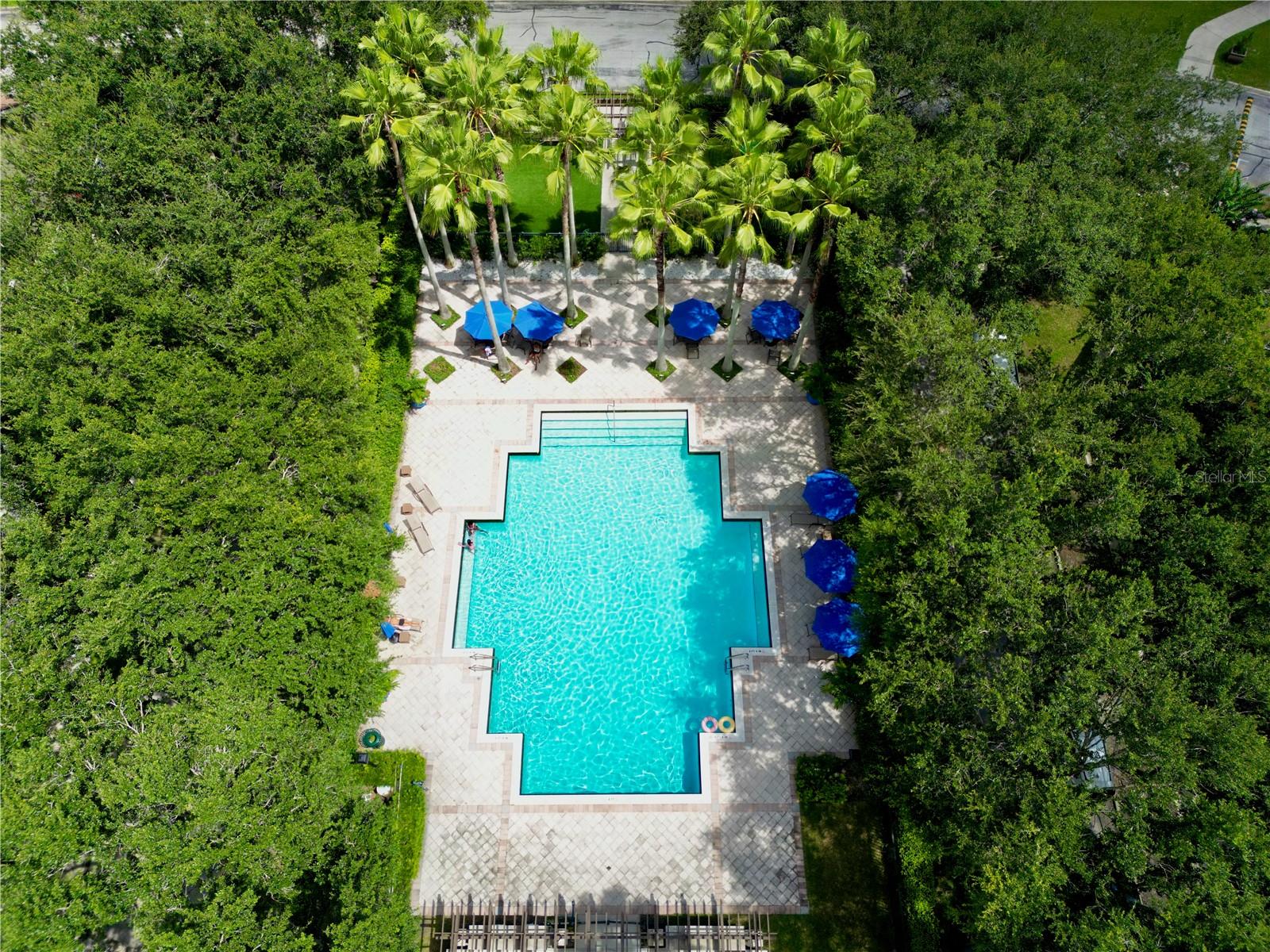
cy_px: 476
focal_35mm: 24
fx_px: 881
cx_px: 635
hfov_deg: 71.6
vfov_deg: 56.8
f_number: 1.7
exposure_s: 1/2000
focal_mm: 6.72
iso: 100
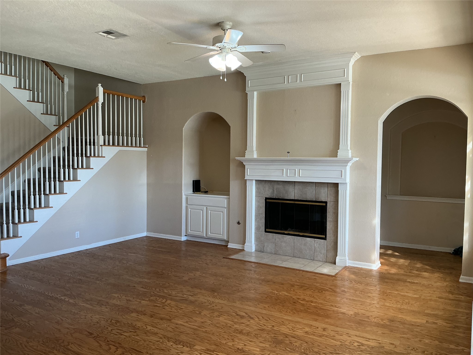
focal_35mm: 29
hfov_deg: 61.7
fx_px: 396
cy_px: 178
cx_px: 236
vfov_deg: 48.2
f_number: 1.8
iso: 50
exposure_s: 1/60
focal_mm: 3
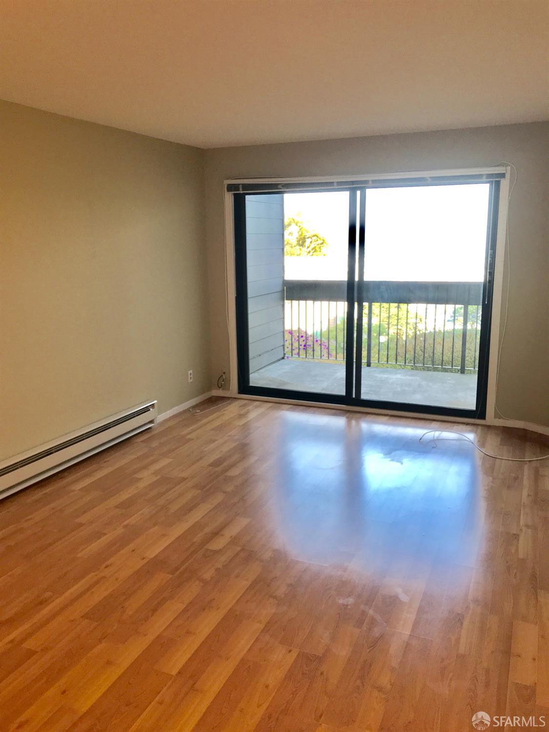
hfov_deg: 49.7
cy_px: 366
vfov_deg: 63.4
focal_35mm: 28
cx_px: 274
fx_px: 592
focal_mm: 3.99
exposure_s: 1/60
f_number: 1.8
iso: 25
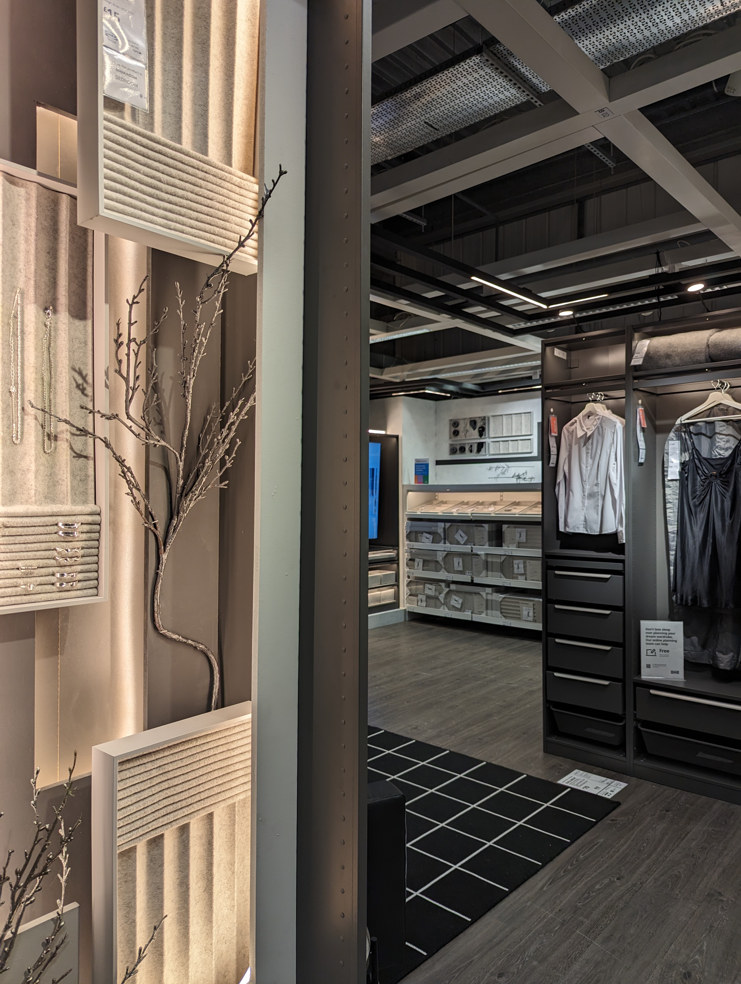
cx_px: 370
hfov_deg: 56.9
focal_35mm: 24
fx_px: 683
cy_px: 492
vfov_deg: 71.5
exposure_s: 1/57.5
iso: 41
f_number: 1.85
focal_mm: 6.81
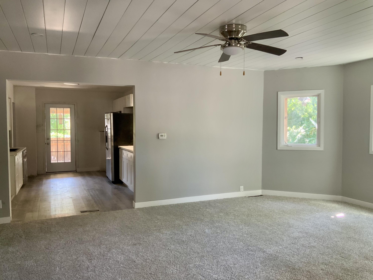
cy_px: 140
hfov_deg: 61.7
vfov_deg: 48.2
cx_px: 186
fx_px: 312
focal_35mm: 29
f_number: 1.8
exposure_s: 1/60
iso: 100
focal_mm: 3
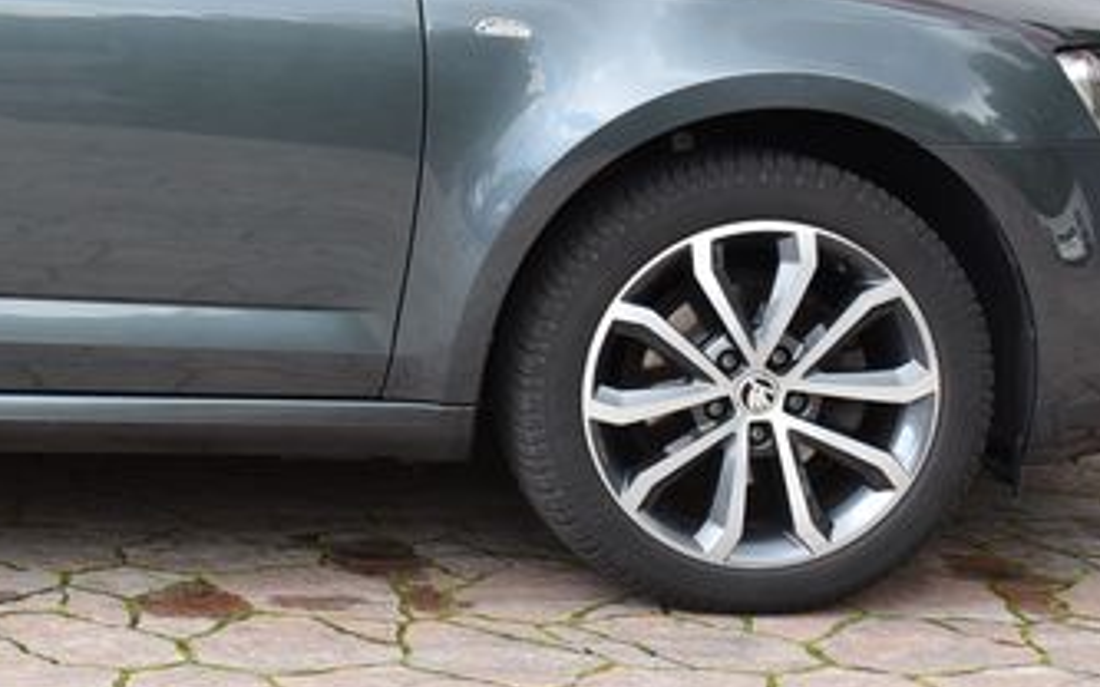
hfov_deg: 16.5
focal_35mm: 119
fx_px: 3567
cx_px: -353
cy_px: 102
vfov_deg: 11.0
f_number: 7.1
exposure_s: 1/200
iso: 500
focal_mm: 38
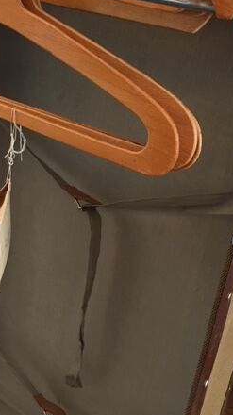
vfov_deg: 44.3
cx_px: 107
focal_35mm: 46
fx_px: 506
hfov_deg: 25.9
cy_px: 158
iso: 200
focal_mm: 4.15
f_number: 2.2
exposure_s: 1/33
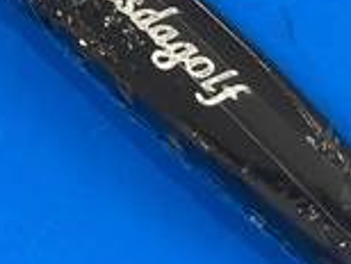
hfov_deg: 16.4
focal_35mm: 116
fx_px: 1178
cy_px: -71
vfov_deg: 12.4
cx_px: -50
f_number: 1.8
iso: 64
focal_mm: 3.99
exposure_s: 1/50
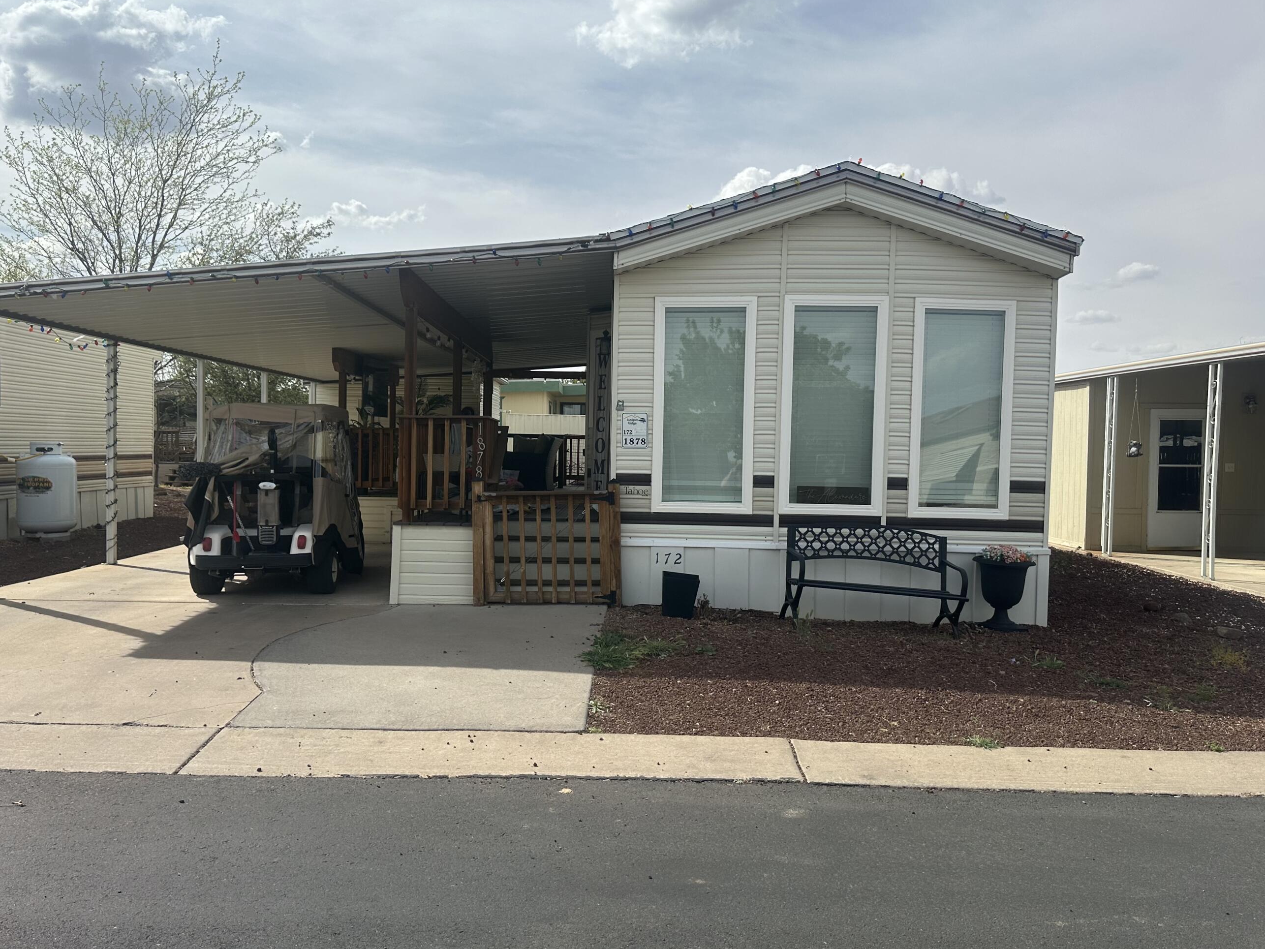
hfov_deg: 63.4
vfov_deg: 49.7
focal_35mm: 28
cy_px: 491
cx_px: 612
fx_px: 1023
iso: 80
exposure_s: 1/5848
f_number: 1.78
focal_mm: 6.86
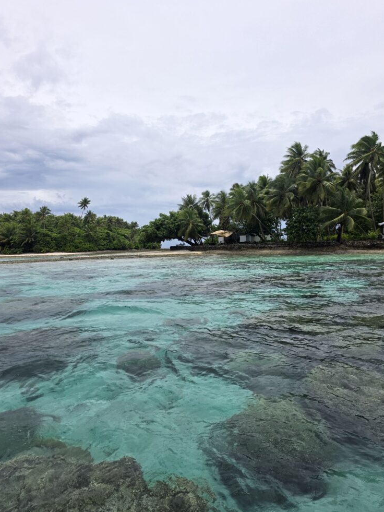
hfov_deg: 56.8
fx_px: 355
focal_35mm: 24
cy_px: 249
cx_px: 198
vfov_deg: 71.6
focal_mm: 6.3
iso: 64
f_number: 1.7
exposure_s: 1/7944
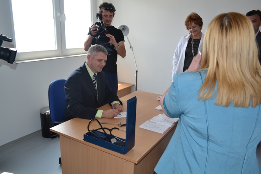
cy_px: 87
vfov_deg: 43.6
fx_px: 218
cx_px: 130
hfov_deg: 61.9
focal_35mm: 30
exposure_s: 1/125
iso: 200
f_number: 4
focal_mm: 20
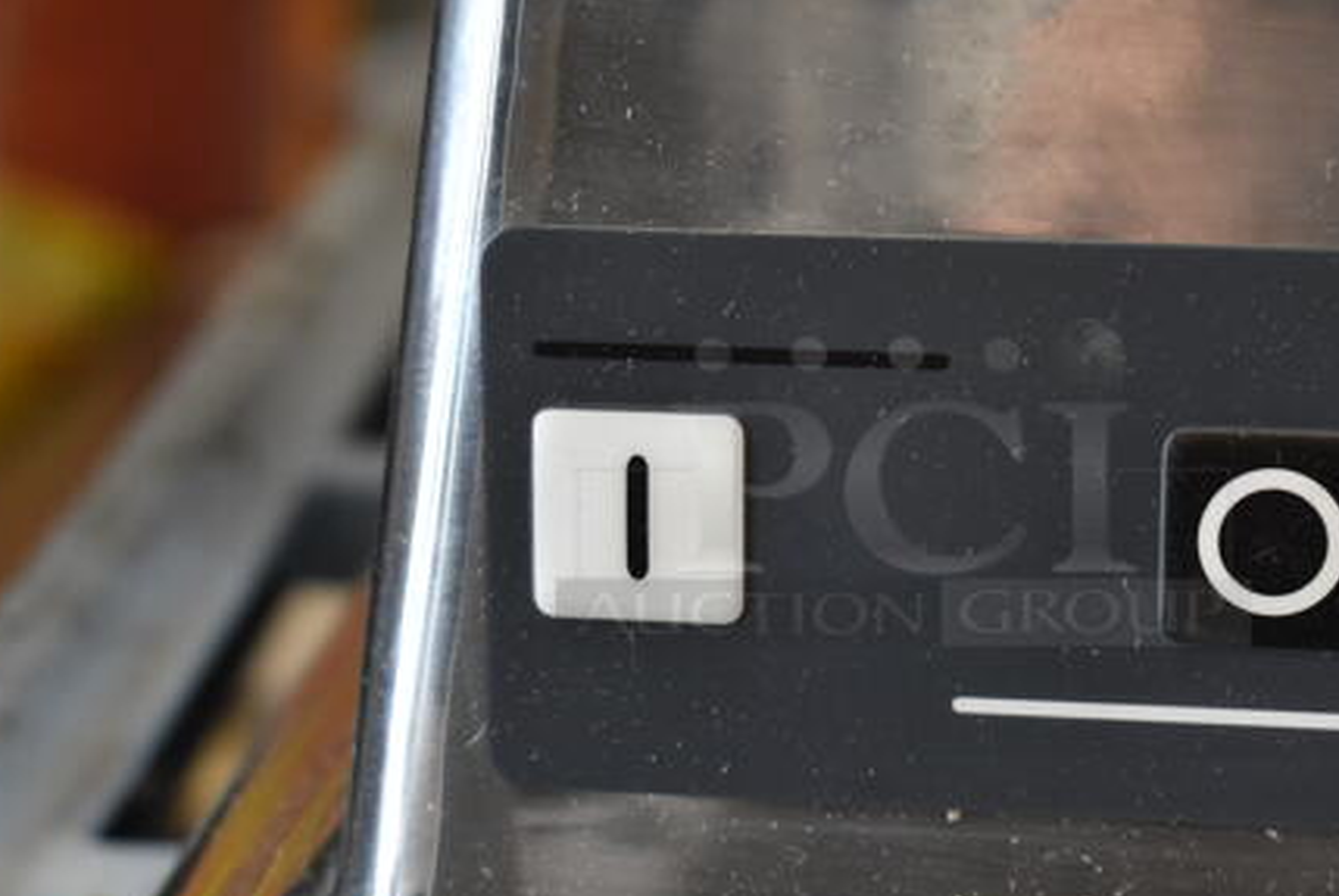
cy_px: 481
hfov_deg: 20.7
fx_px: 3649
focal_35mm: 98
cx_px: 905
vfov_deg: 14.0
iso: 900
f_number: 5.3
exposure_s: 1/80
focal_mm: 46
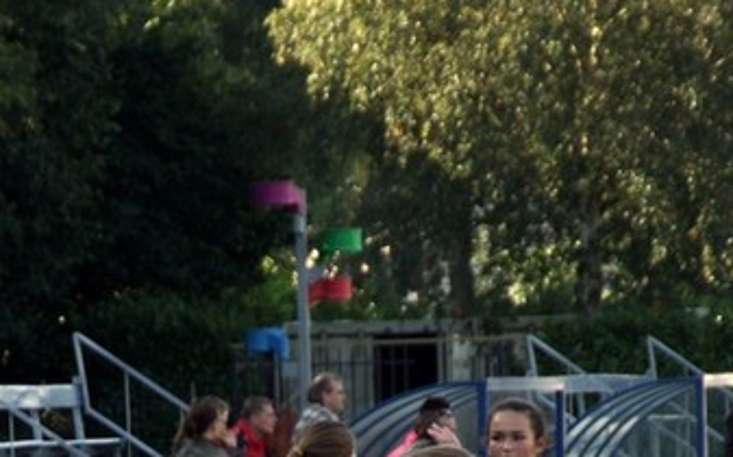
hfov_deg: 3.4
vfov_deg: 2.1
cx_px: 244
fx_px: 12526
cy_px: 736
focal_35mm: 628
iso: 250
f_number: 10
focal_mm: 135
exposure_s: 1/200
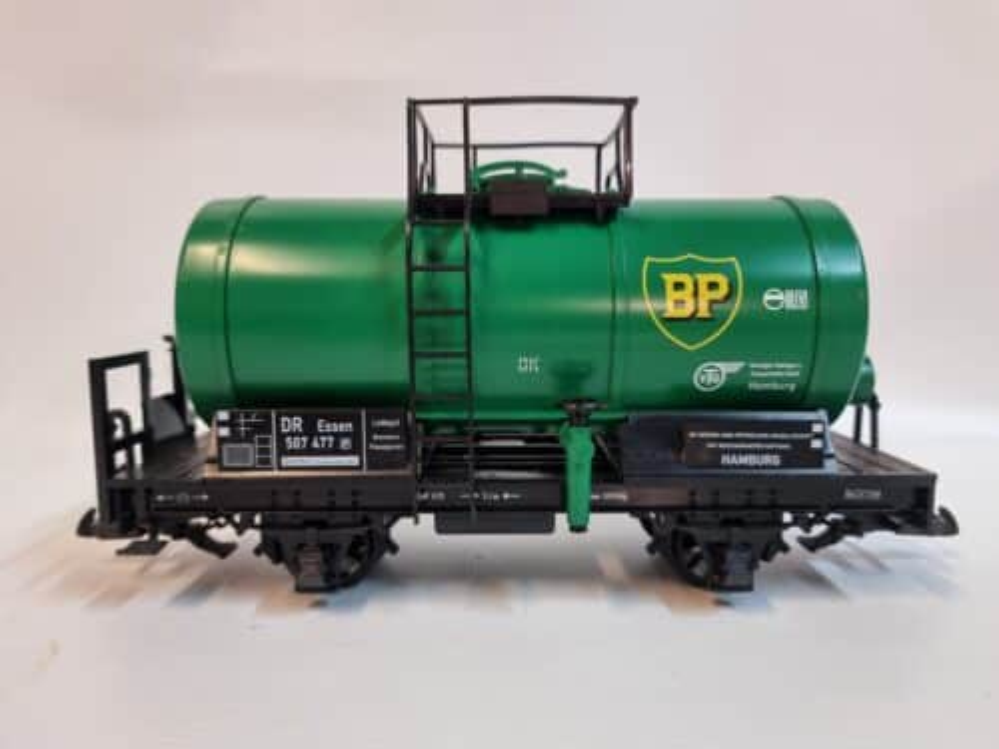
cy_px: 374
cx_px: 500
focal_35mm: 24
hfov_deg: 71.6
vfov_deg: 56.8
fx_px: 693
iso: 320
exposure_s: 1/100
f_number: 1.8
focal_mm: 6.7
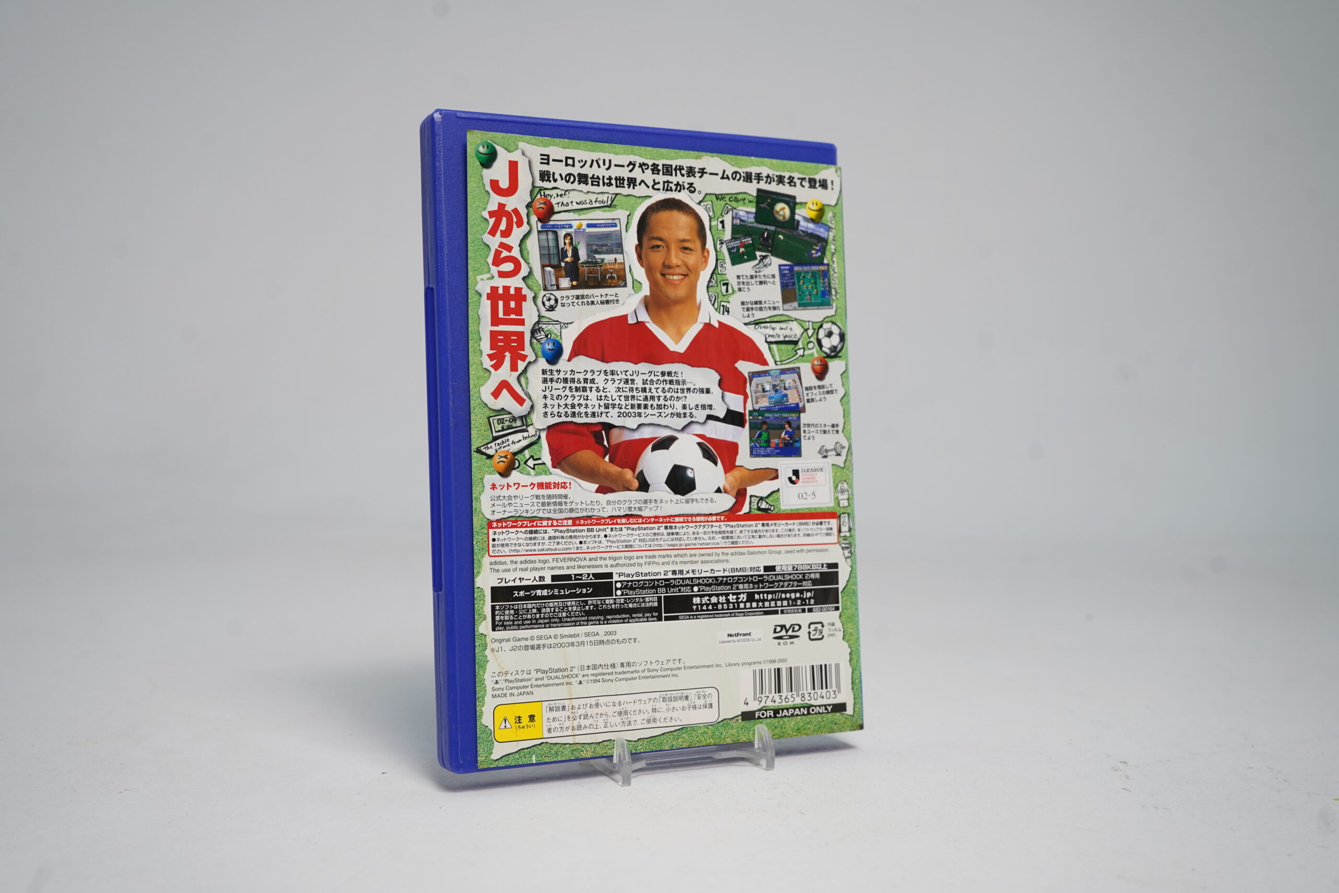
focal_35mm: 35
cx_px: 670
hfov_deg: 54.4
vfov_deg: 37.9
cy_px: 446
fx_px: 1302
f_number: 6.3
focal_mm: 35
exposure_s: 1/40
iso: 320
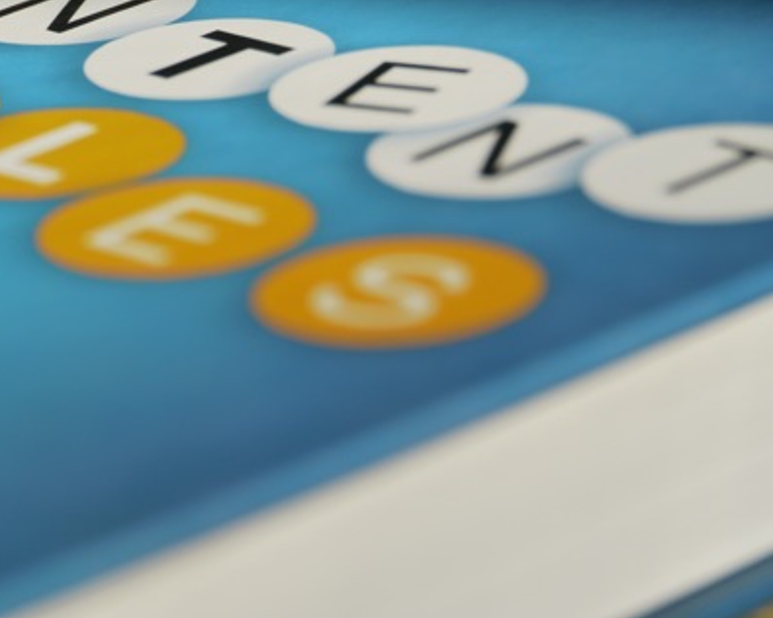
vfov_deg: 5.6
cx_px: 241
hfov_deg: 7.0
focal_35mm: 275
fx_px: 6291
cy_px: 170
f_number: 5.8
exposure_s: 1/160
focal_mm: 87
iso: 160
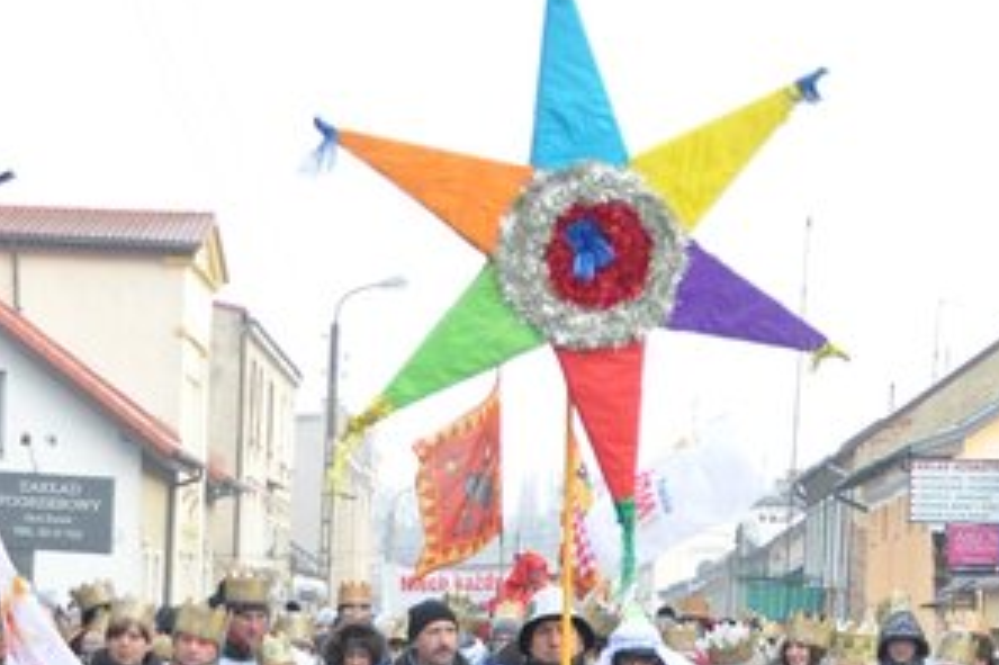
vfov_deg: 9.4
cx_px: 658
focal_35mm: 145
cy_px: 658
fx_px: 4021
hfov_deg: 14.1
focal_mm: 44
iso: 1000
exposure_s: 1/640
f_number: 4.5
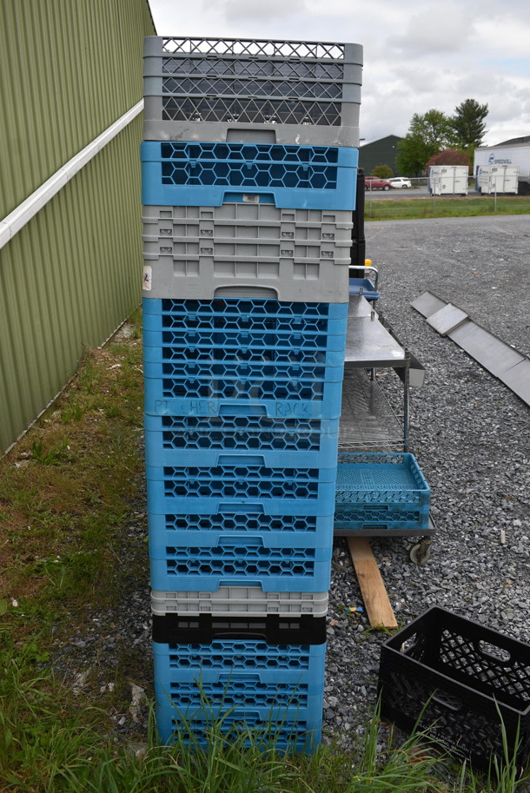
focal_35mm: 30
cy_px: 396
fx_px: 661
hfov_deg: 43.7
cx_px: 265
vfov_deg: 61.9
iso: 200
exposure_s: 1/400
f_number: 7.1
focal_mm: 20
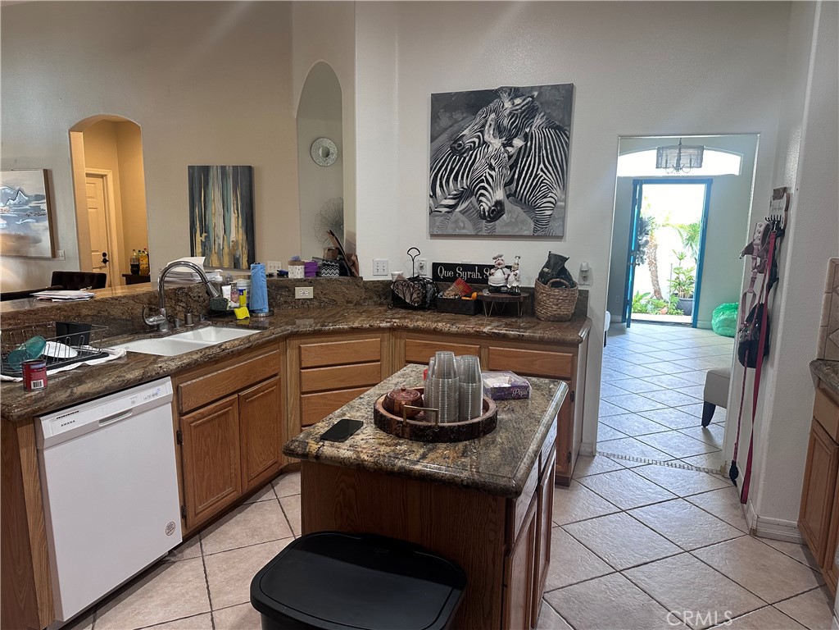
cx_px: 420
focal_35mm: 24
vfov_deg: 56.8
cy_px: 315
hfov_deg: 71.6
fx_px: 582
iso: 160
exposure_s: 1/60
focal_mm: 6.86
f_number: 1.78
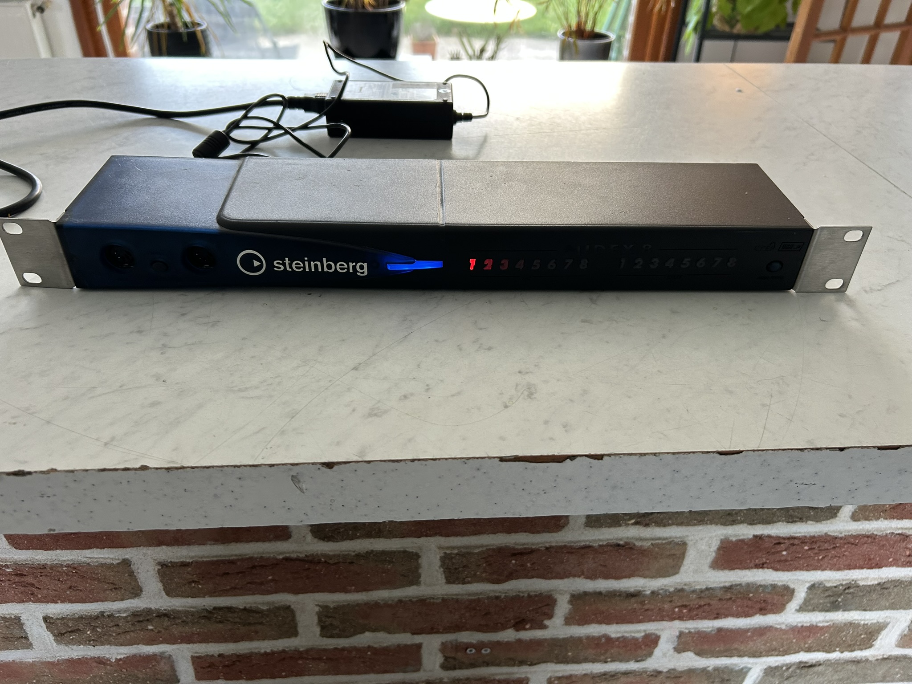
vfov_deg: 53.1
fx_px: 685
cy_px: 342
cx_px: 456
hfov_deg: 67.3
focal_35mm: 26
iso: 125
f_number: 1.5
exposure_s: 1/64
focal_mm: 5.7
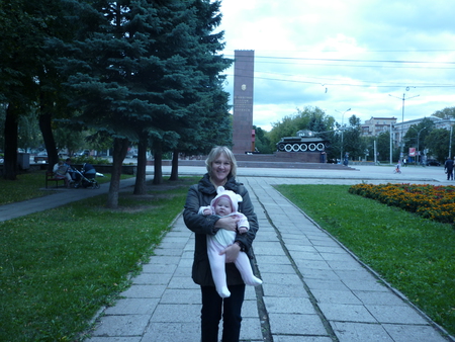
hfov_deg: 55.3
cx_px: 228
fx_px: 434
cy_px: 171
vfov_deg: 43.0
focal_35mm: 33
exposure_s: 1/250
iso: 80
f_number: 2.8
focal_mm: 5.5
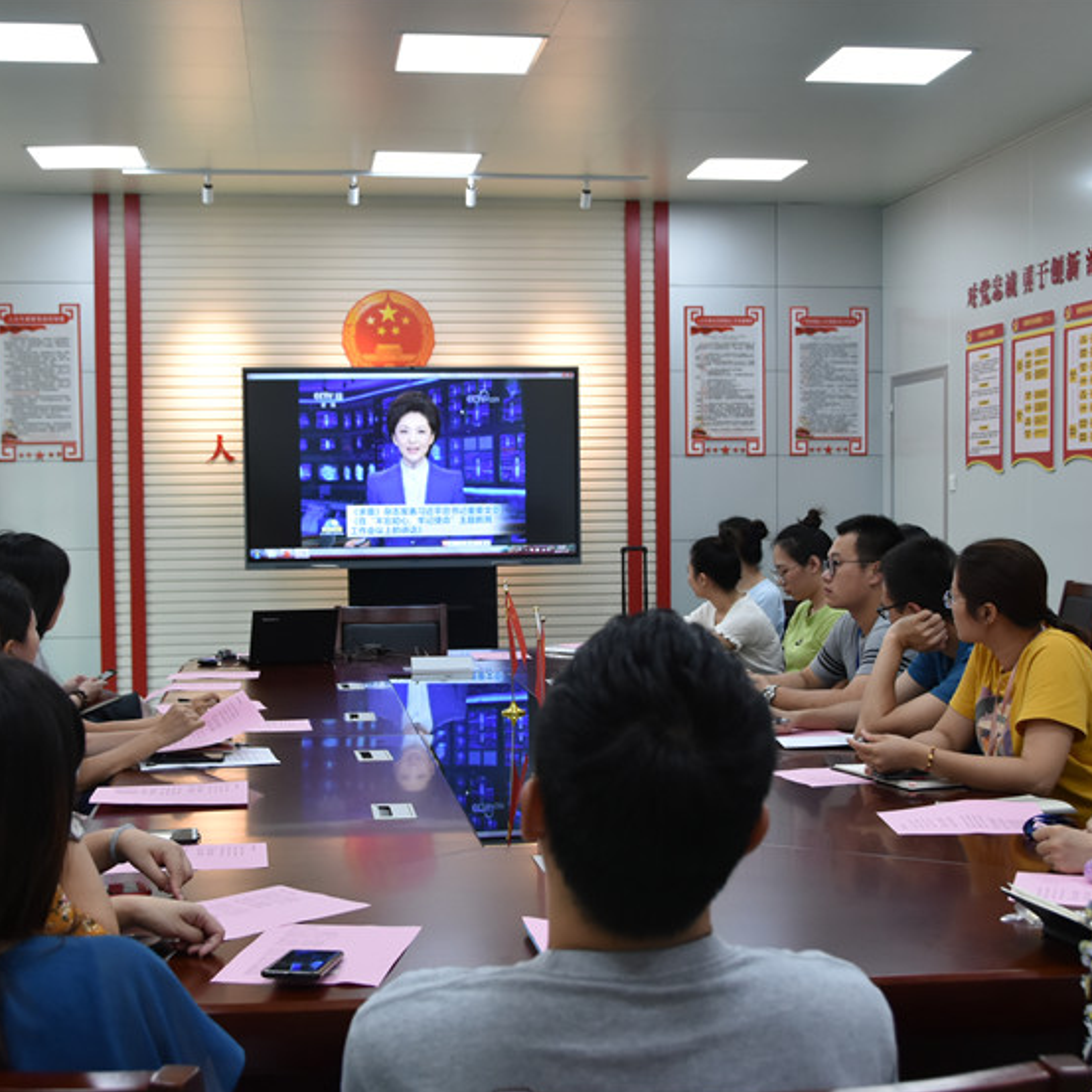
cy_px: 551
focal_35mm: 47
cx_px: 563
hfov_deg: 36.1
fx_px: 1677
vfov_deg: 36.1
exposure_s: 1/100
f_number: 5
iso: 800
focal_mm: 24
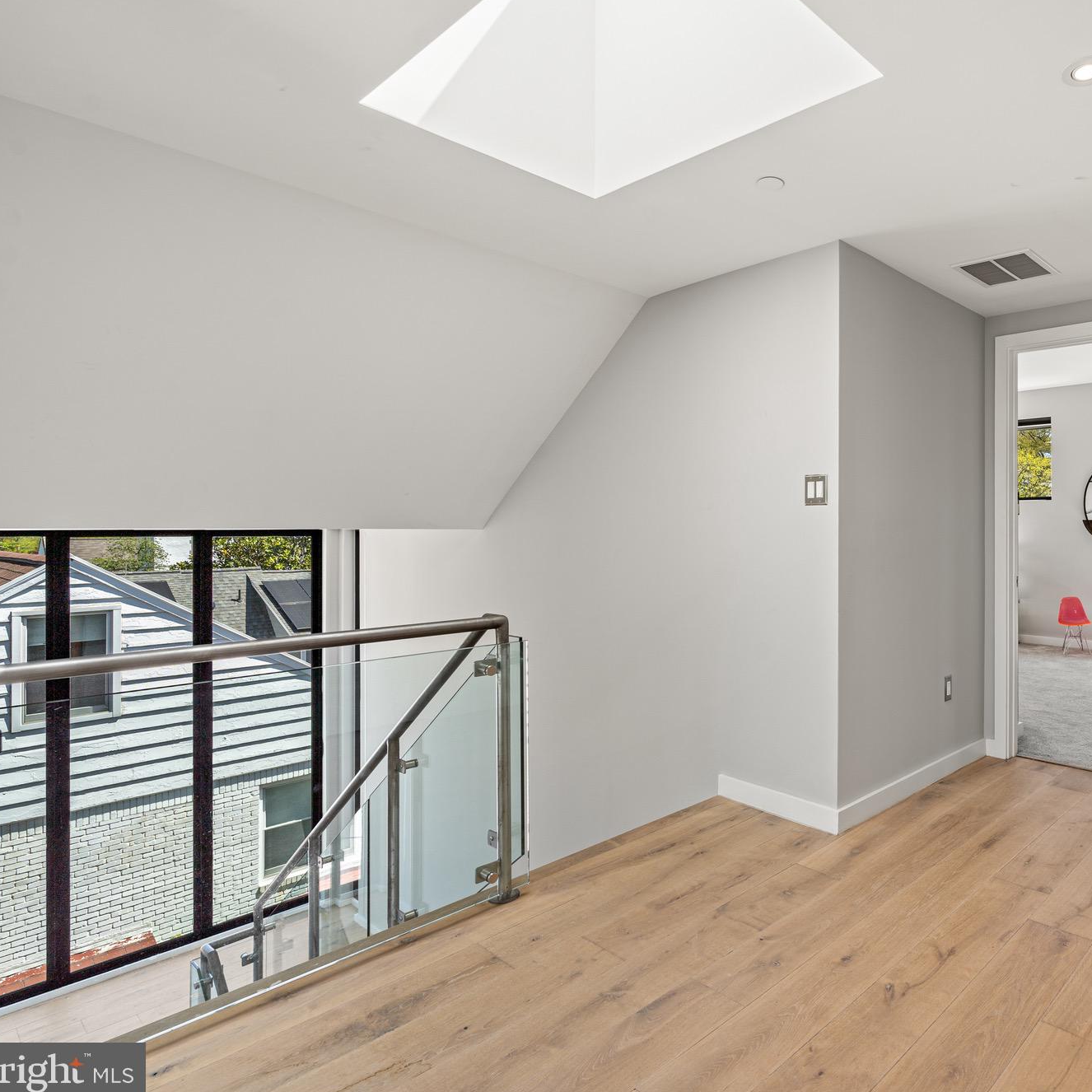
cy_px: 541
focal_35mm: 21
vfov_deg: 72.1
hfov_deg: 68.0
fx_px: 749
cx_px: 806
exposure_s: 1/13
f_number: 8
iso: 200
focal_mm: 16
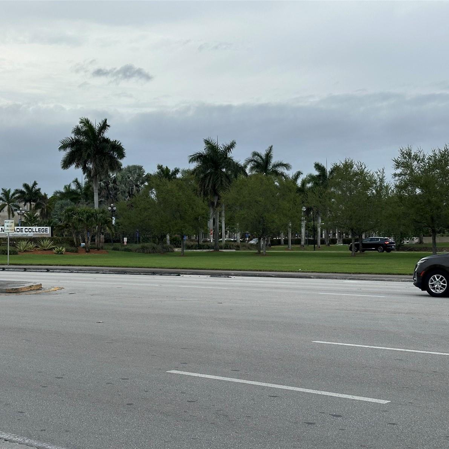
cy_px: 226
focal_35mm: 57
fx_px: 836
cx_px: 163
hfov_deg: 29.9
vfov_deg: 30.0
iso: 64
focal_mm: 6.86
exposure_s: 1/1305
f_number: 1.78
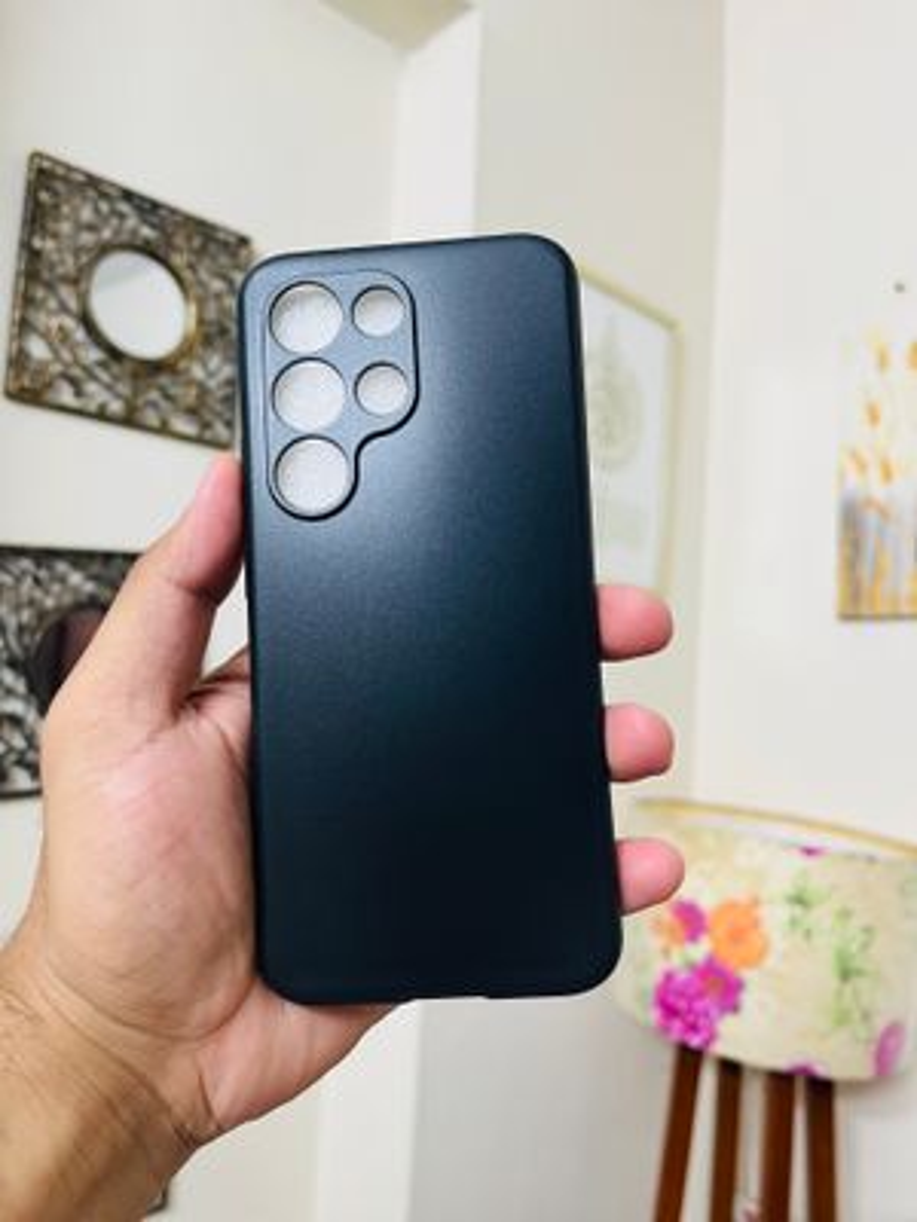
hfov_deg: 53.1
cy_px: 611
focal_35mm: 26
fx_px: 918
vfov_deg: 67.3
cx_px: 458
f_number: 1.6
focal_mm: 5.1
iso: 125
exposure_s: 1/50
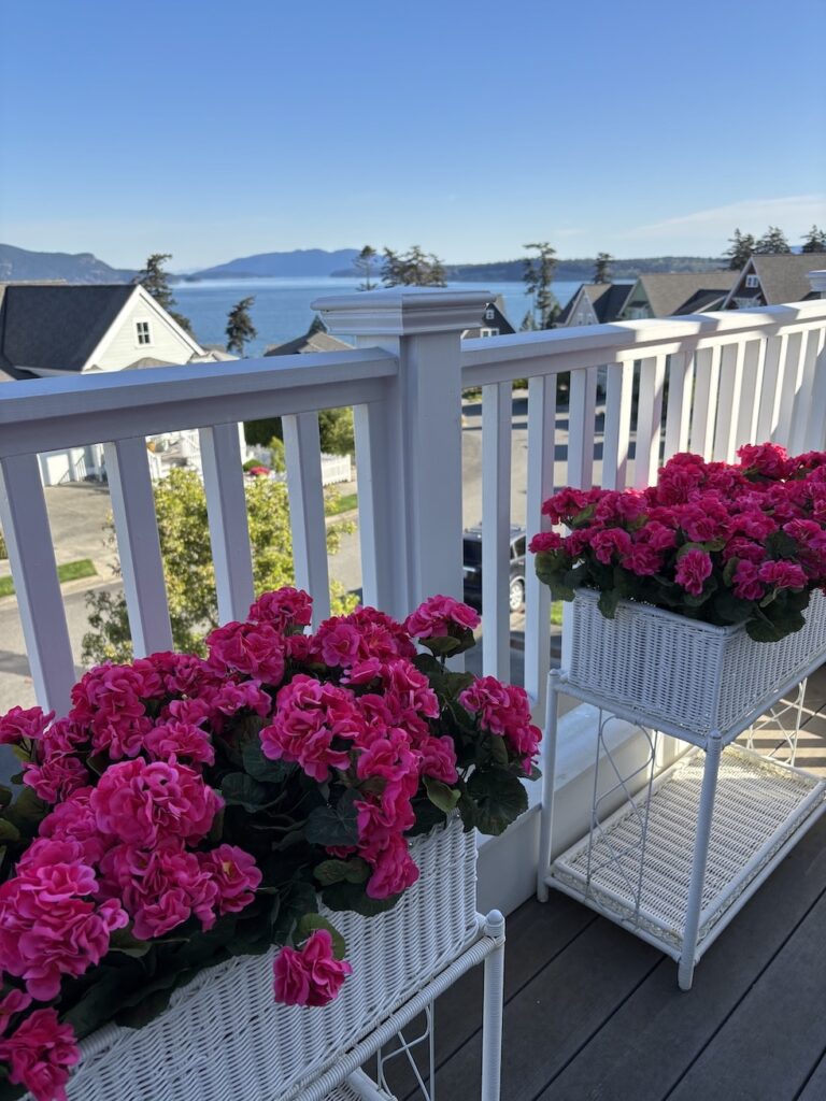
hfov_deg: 53.1
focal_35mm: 26
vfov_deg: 67.3
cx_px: 413
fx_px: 827
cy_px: 550
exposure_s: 1/1616
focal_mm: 5.96
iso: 50
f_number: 1.6
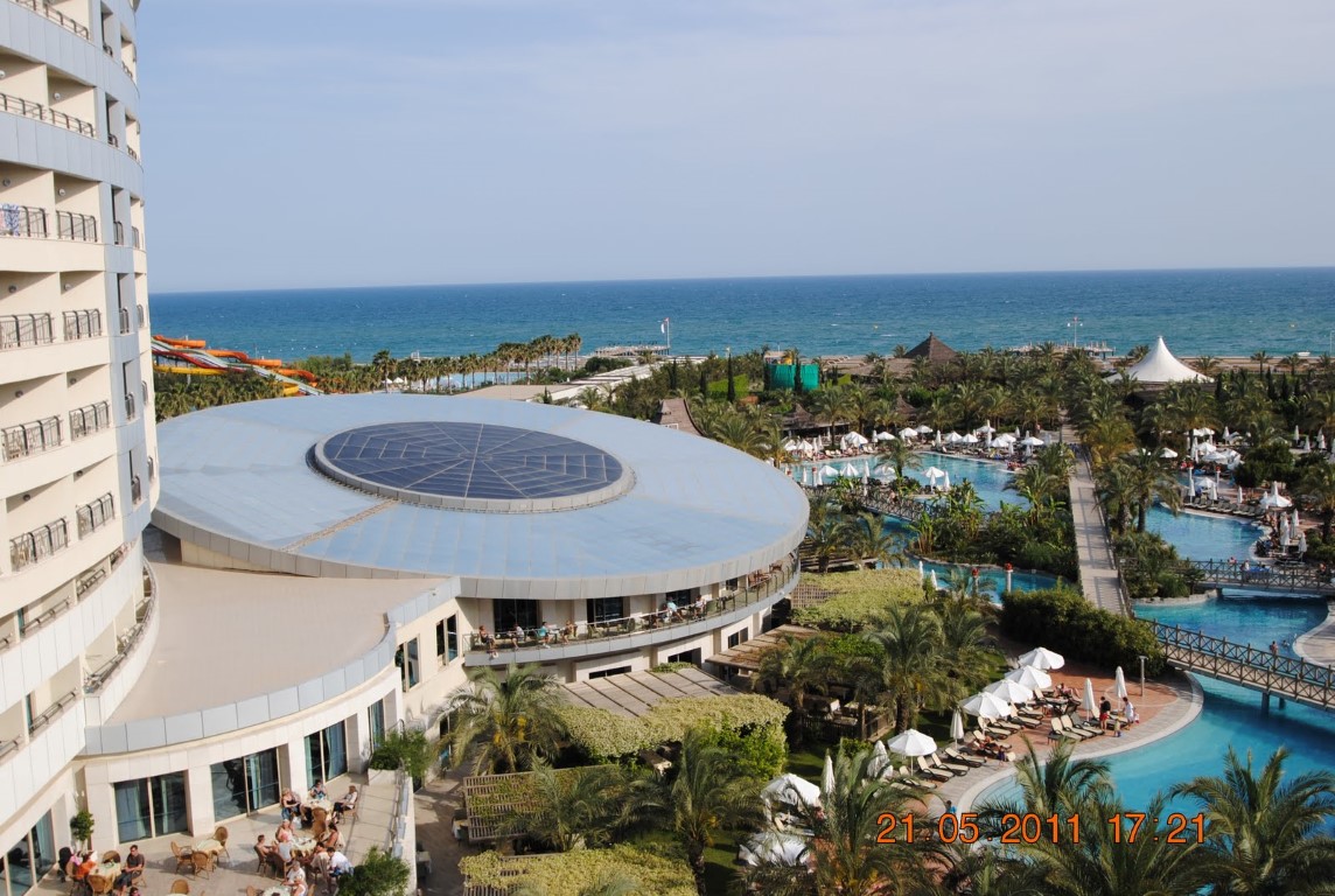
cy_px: 448
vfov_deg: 37.0
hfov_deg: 53.0
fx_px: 1338
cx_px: 668
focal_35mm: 36
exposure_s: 1/250
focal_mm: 24
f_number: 8
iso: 100
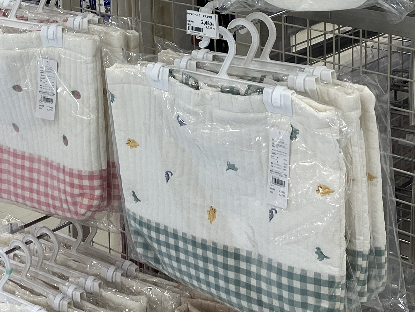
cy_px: -46
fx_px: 1031
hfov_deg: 22.7
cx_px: 148
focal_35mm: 86
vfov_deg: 16.6
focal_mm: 3.99
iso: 32
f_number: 1.8
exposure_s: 1/100
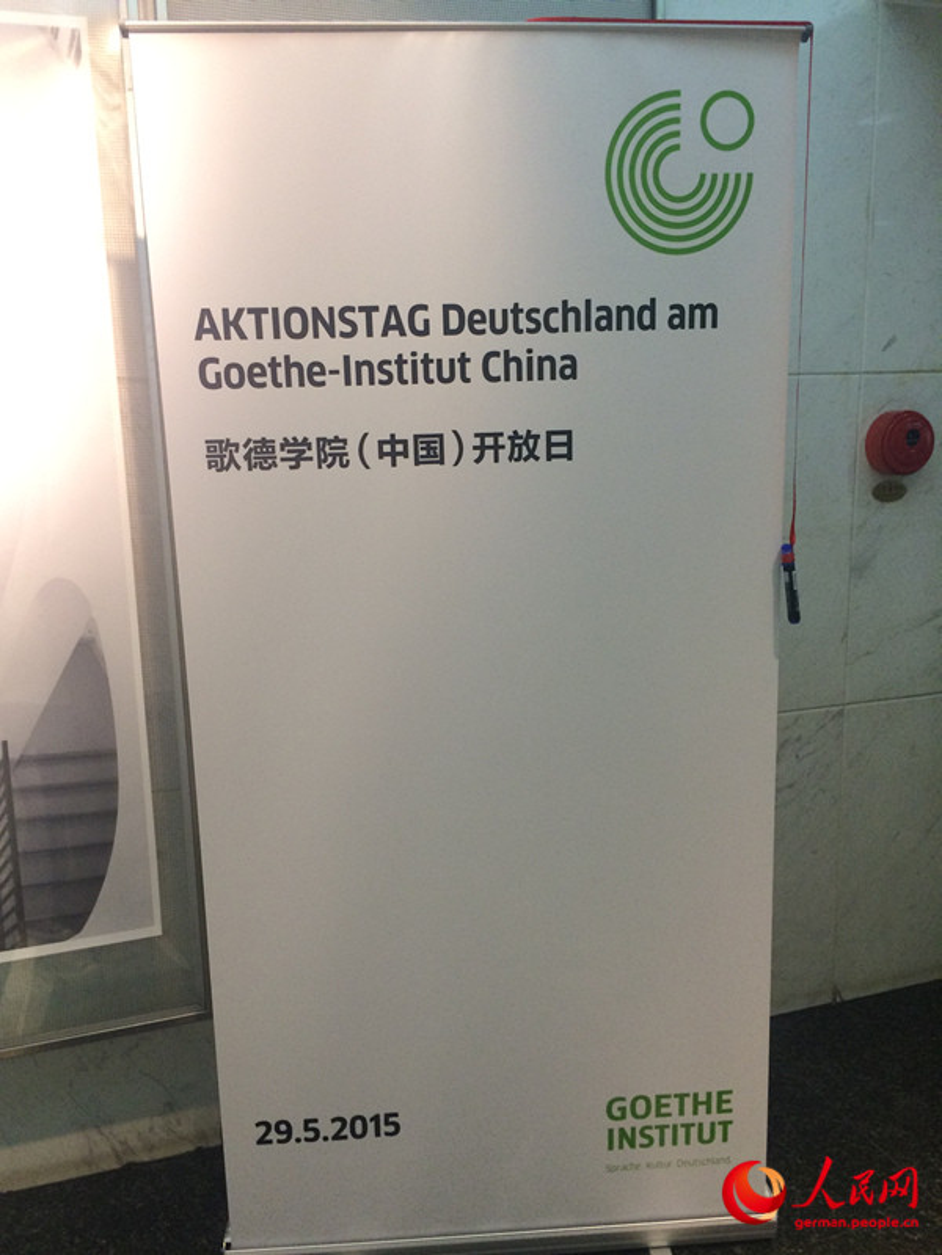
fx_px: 1052
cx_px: 471
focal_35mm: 29
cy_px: 628
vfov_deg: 61.7
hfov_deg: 48.2
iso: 80
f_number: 2.2
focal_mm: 4.15
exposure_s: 1/33
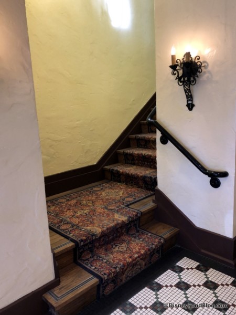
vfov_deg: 63.4
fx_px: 255
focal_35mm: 28
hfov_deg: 49.7
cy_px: 158
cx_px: 118
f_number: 1.8
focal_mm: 3.99
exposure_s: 1/20
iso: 40
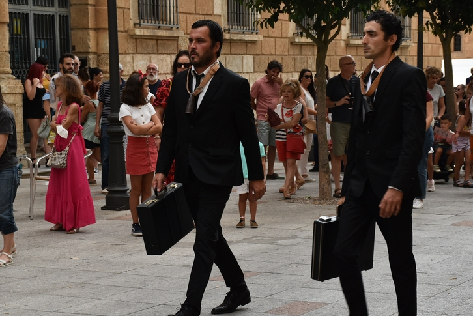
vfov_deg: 14.7
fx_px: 1223
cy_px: 186
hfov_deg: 21.9
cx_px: 237
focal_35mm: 93
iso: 400
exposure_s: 1/200
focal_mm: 50
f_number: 7.1
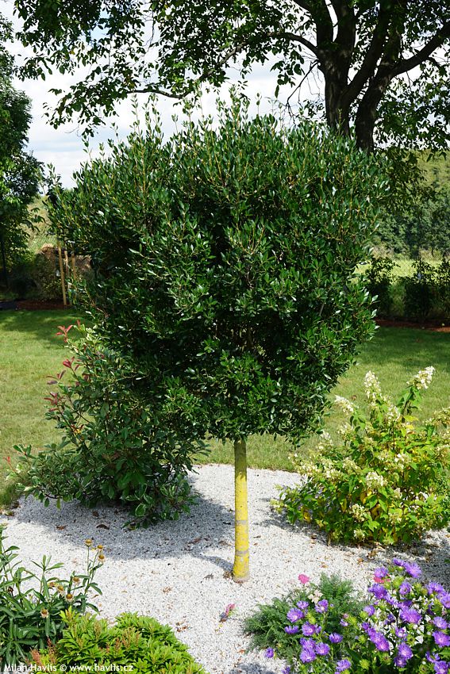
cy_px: 337
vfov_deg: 46.4
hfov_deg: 31.9
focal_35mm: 42
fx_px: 787
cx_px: 225
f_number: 9
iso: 100
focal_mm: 42
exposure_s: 1/100
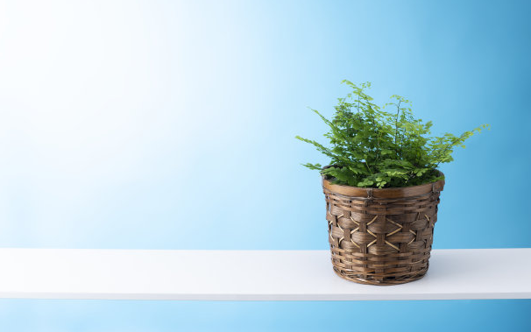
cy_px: 160
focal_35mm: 77
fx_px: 1115
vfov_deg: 16.9
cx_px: 264
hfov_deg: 26.8
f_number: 11
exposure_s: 1/160
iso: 100
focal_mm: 50
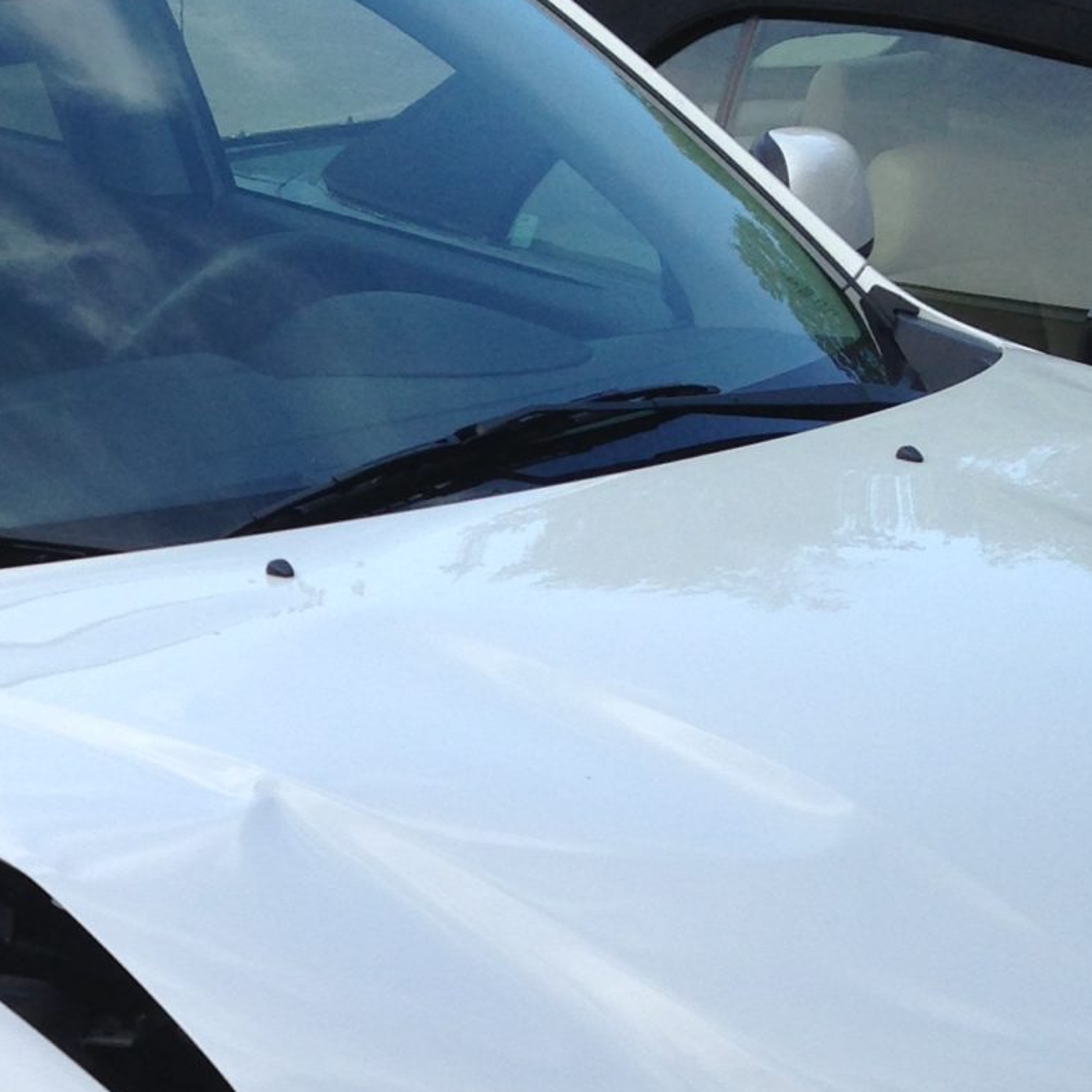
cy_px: 1054
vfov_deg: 17.9
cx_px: 17
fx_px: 3391
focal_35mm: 95
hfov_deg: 17.9
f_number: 2.4
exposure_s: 1/596
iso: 50
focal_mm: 4.13
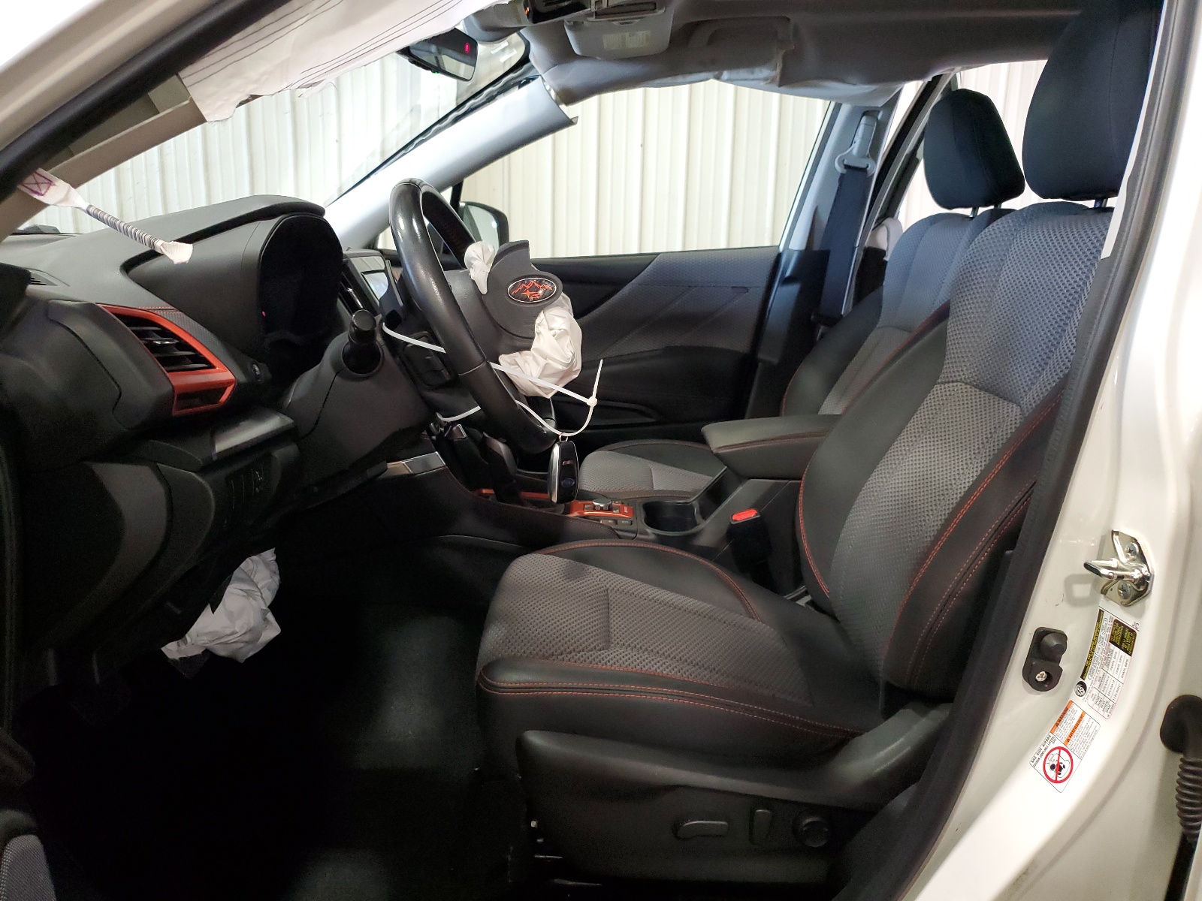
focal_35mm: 26
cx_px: 601
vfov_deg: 53.1
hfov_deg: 67.3
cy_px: 450
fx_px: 903
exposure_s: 1/60.2
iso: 341
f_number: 1.5
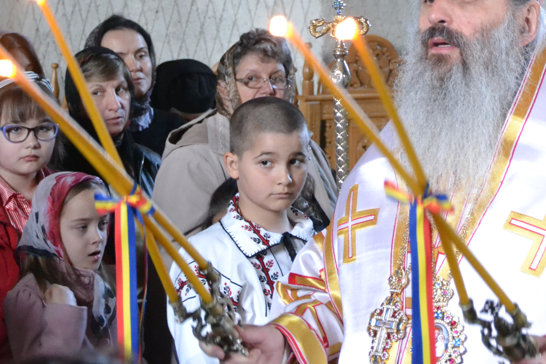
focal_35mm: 140
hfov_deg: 14.6
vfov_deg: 9.8
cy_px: 58
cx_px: 403
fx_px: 2124
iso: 3200
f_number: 5
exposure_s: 1/40
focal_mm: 45
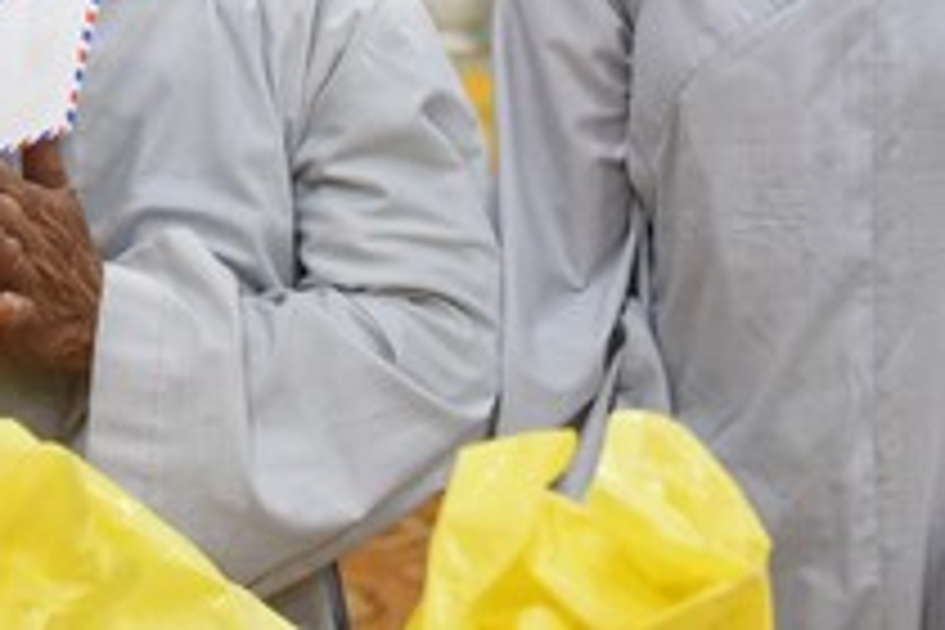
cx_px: 108
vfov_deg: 10.9
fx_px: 3255
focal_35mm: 124
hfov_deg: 16.3
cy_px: -72
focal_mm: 40
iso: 1250
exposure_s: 1/100
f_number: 4
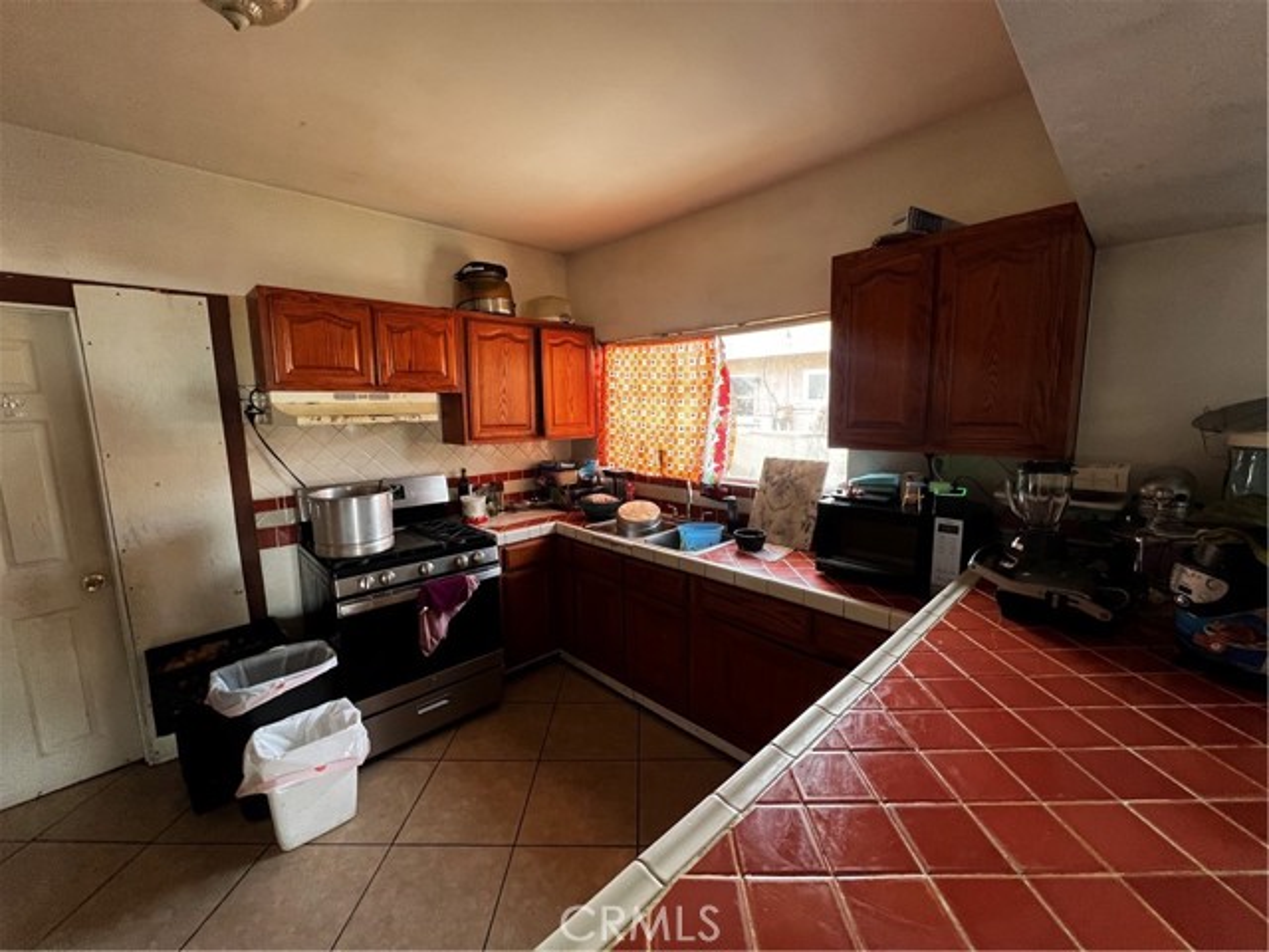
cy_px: 476
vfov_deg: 89.9
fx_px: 477
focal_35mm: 13
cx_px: 634
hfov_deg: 106.2
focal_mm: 1.57
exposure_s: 1/95
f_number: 1.8
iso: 250
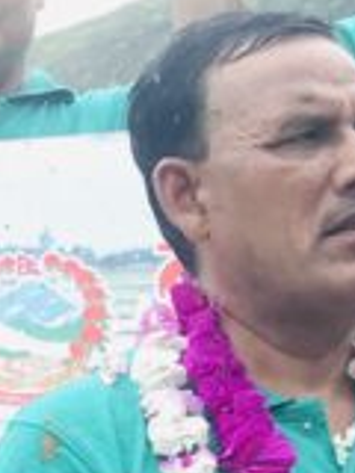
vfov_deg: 11.2
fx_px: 2393
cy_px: 473
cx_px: -361
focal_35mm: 175
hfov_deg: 8.1
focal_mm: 3.99
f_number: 1.8
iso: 20
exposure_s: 1/736
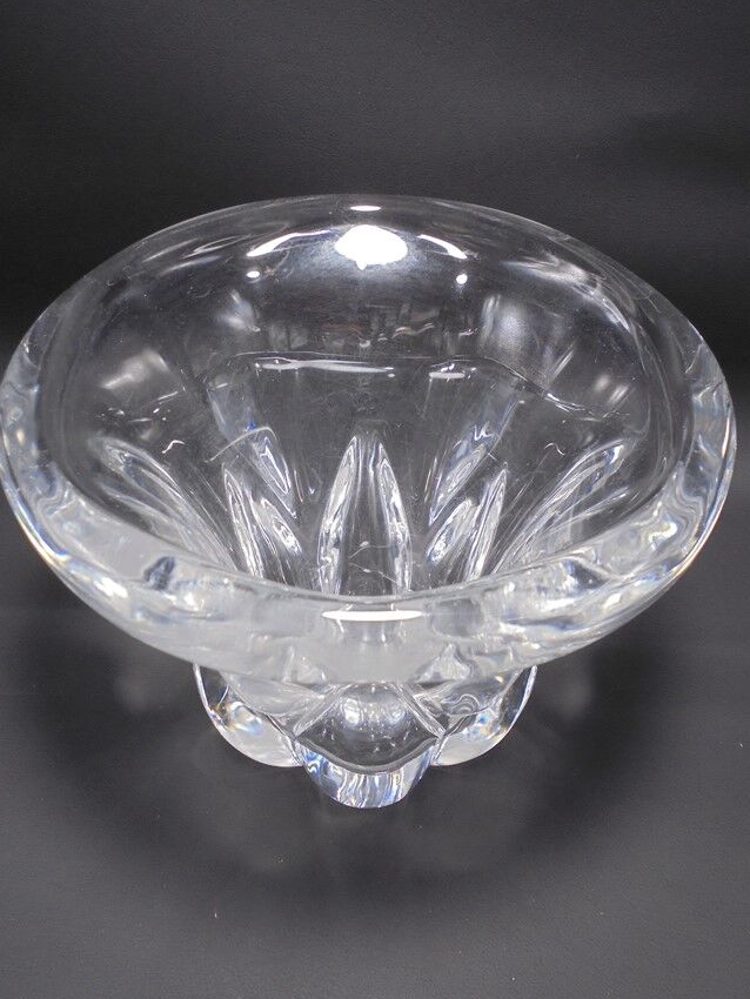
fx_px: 1039
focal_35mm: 36
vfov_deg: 51.3
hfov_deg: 39.7
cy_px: 489
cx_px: 369
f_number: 4
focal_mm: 6.1
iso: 160
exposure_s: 1/30
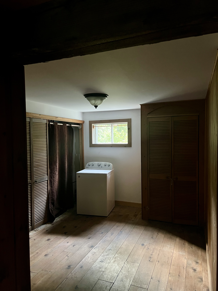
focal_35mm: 26
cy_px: 146
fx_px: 218
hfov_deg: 53.1
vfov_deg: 67.3
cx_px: 109
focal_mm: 5.7
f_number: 1.5
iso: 640
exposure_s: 1/37
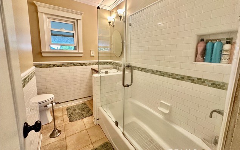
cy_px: 67
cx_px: 121
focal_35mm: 15
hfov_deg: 101.5
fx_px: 98
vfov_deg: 74.5
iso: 320
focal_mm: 2.22
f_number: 2.2
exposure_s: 1/120
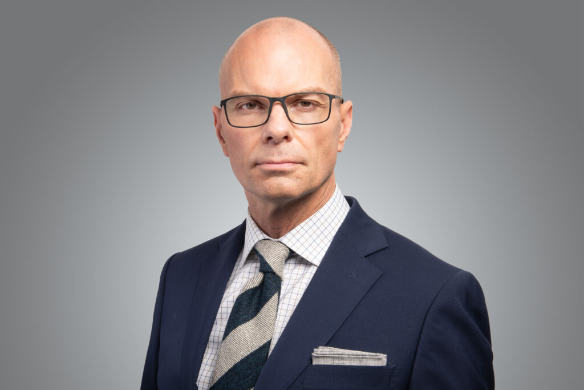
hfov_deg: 41.1
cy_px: 195
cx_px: 292
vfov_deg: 28.1
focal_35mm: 48
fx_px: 779
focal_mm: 48
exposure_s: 1/200
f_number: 18
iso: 80
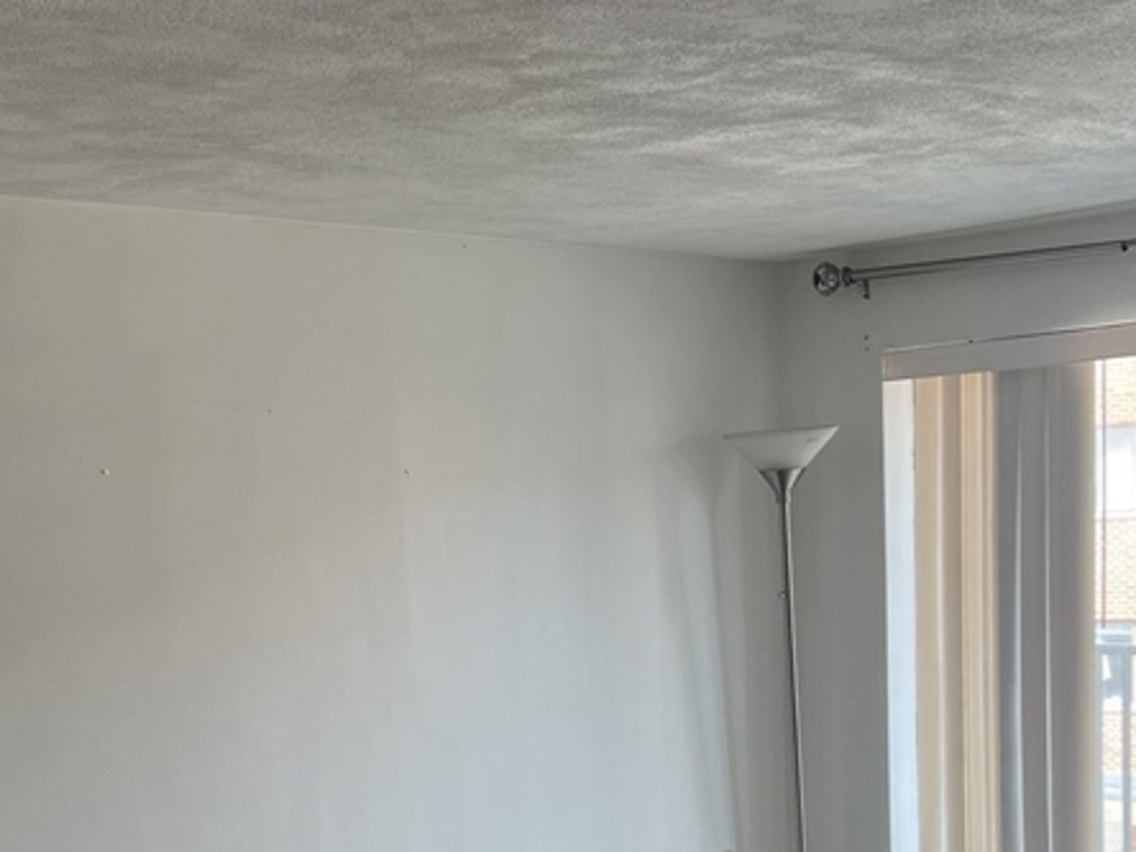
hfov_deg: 32.2
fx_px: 1969
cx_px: 560
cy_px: 762
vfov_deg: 23.8
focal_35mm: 60
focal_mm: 5.7
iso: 40
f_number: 1.5
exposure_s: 1/128
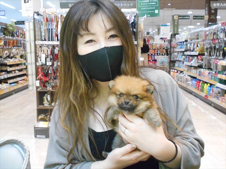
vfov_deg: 36.8
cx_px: 113
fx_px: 255
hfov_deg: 47.9
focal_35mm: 39
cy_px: 84
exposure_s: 1/50
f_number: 3.9
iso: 800
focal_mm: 6.7
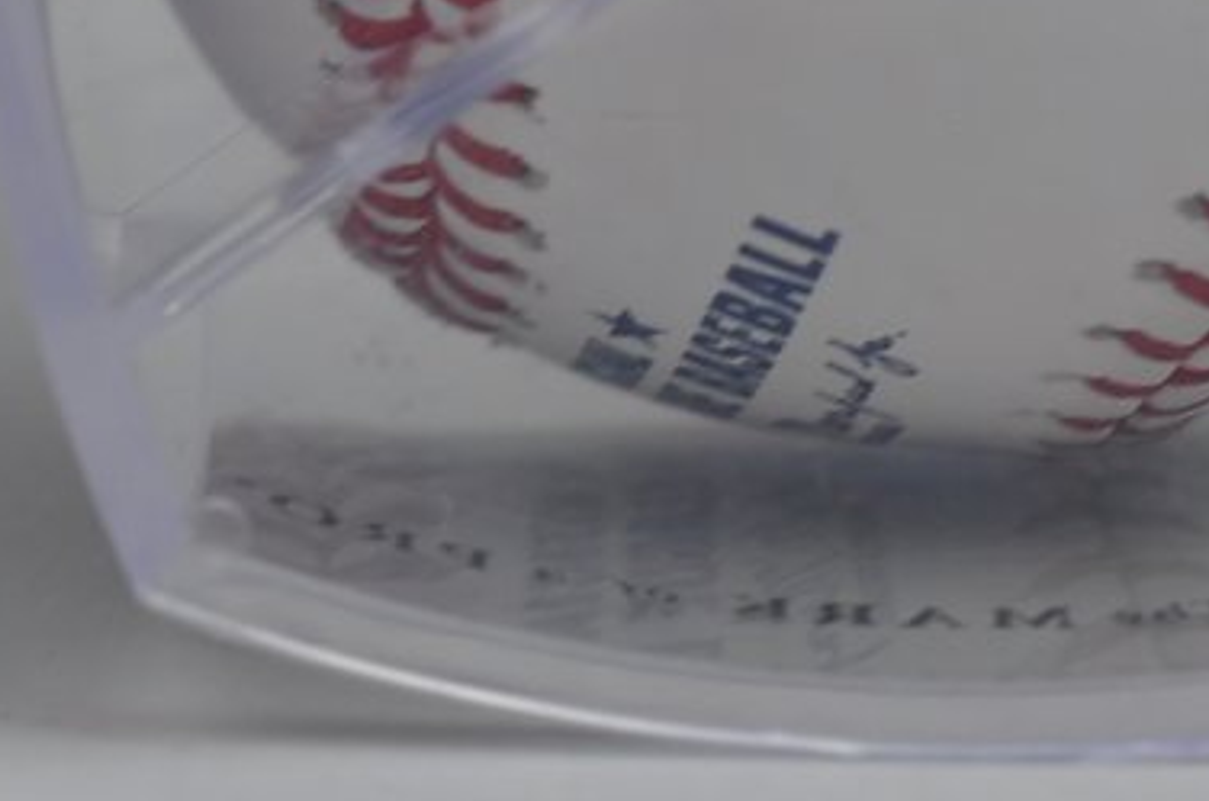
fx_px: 9149
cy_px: -381
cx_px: -175
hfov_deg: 7.5
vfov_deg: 5.0
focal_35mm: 273
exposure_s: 1/60
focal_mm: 40
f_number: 4
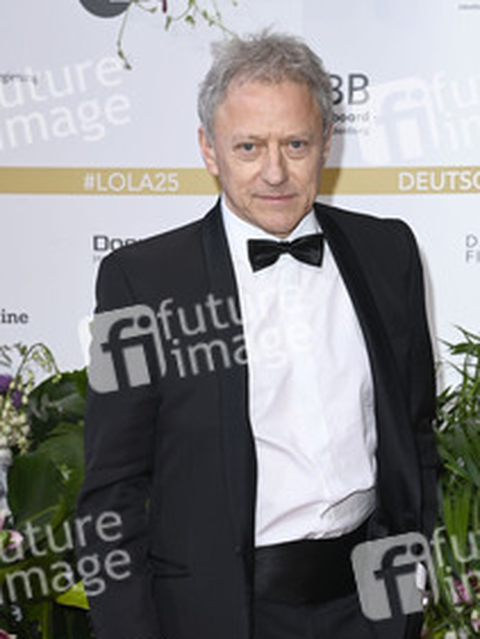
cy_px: 453
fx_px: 2402
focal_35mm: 130
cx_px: 262
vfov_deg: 15.1
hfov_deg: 11.4
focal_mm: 95
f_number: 6.3
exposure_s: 1/250
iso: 640
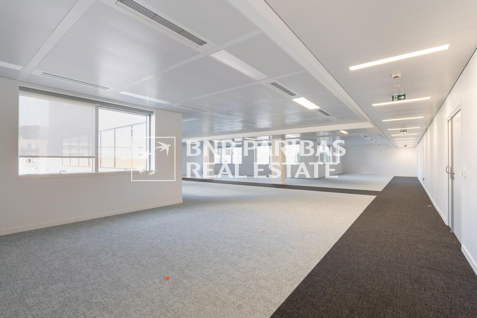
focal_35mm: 16
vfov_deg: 73.7
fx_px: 212
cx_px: 238
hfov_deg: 96.7
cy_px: 159
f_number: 10
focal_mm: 16
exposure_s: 1/30
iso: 640
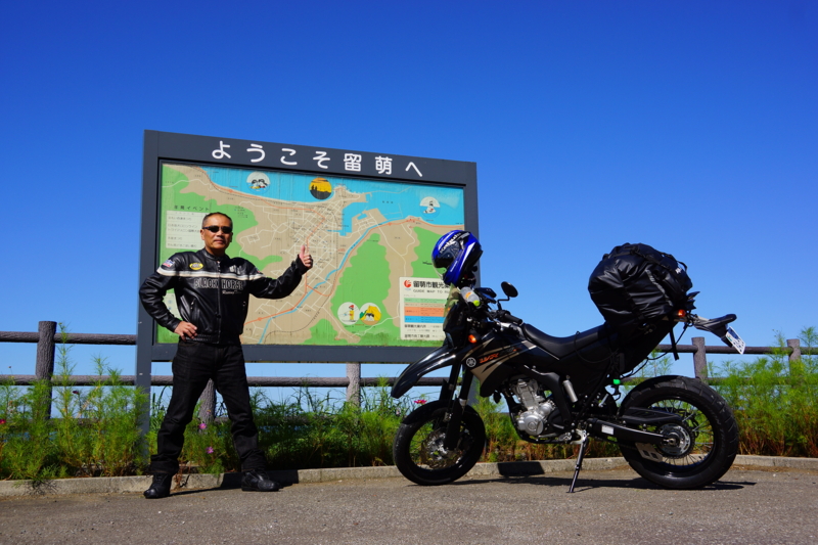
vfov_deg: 35.9
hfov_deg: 51.9
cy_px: 272
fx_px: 840
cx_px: 409
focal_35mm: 37
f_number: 8
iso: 100
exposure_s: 1/500
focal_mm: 25
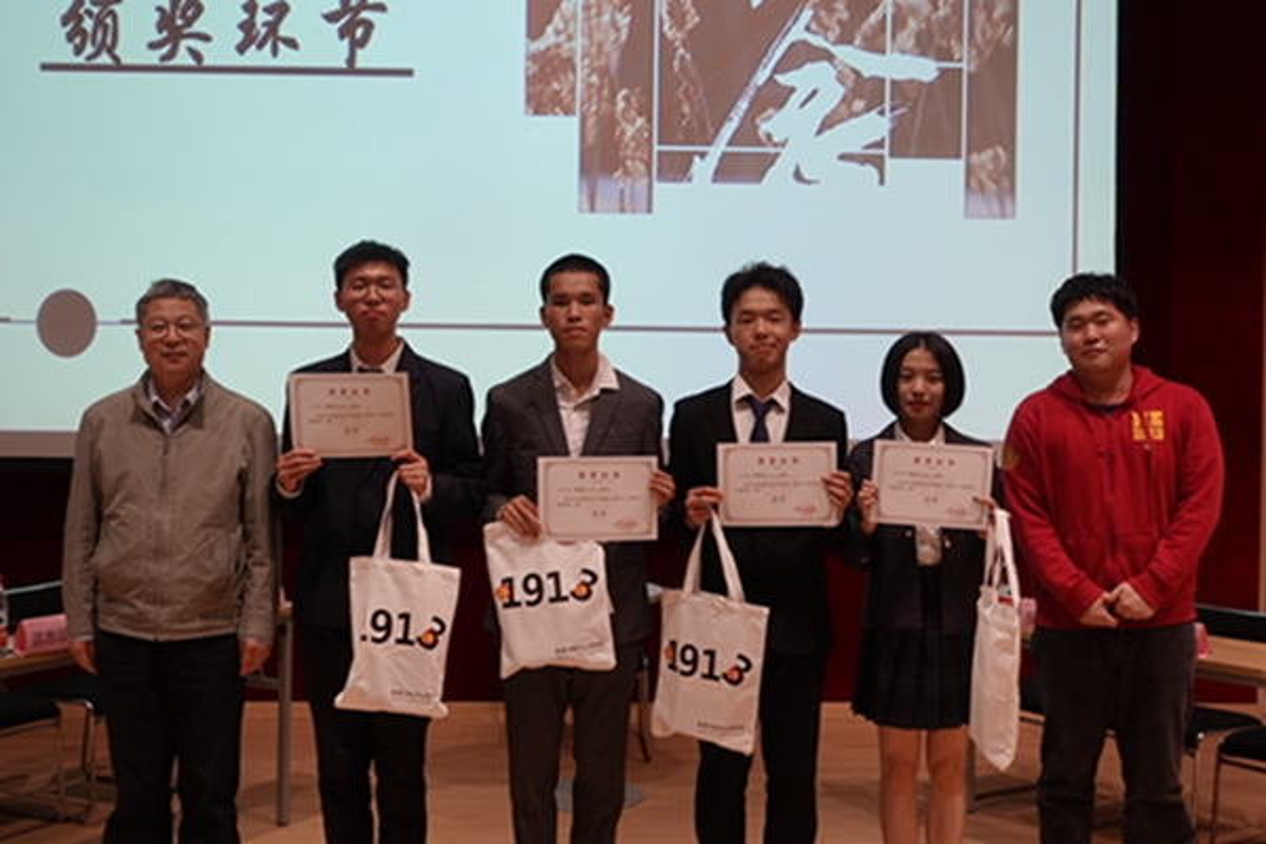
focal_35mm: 47
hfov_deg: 41.9
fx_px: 1653
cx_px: 633
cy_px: 422
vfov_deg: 28.6
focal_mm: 17.06
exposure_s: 1/50
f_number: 2.8
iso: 250
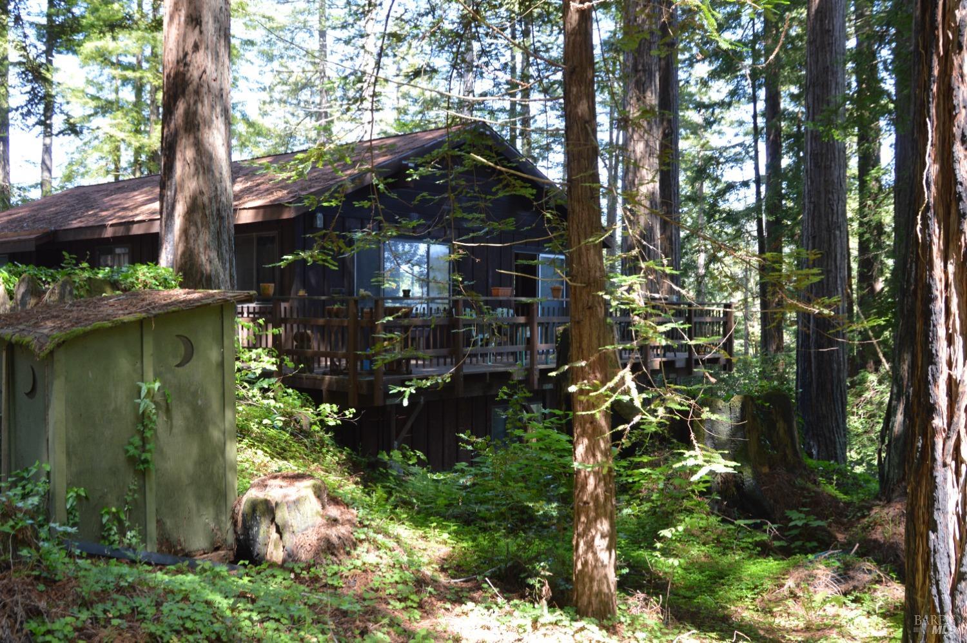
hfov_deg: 53.2
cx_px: 484
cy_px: 322
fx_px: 966
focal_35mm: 36
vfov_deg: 36.8
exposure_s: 1/100
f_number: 5
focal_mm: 24
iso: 400
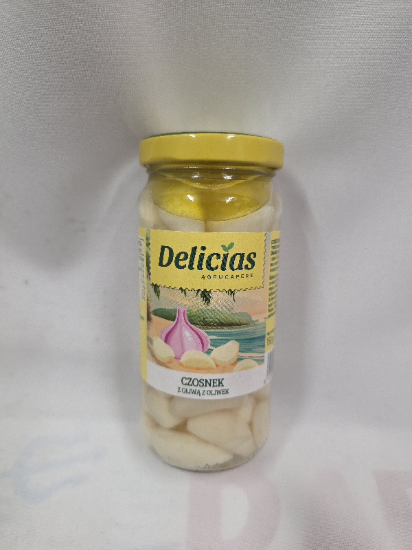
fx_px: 365
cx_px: 206
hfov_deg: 58.9
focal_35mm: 23
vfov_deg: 73.9
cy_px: 275
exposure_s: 1/101
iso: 400
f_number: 1.7
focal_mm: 6.3
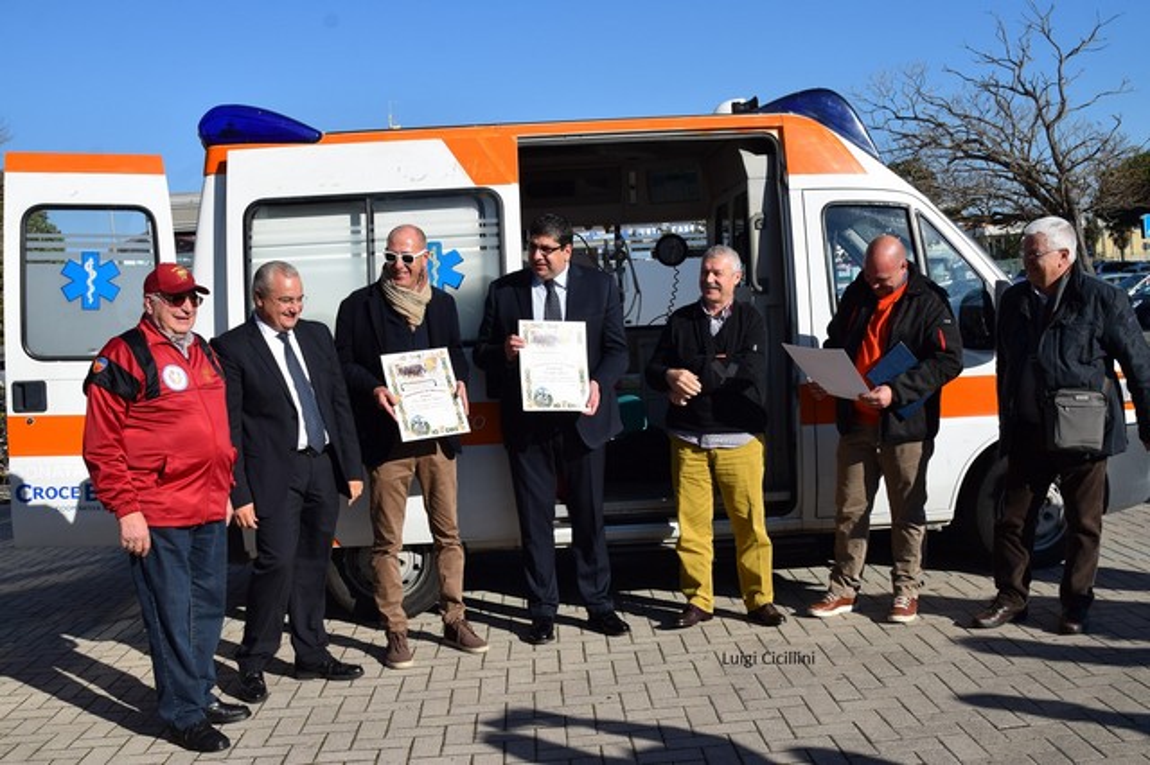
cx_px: 575
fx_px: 1149
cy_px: 382
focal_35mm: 36
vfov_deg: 36.8
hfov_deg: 53.2
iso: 200
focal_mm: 24
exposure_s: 1/400
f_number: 10
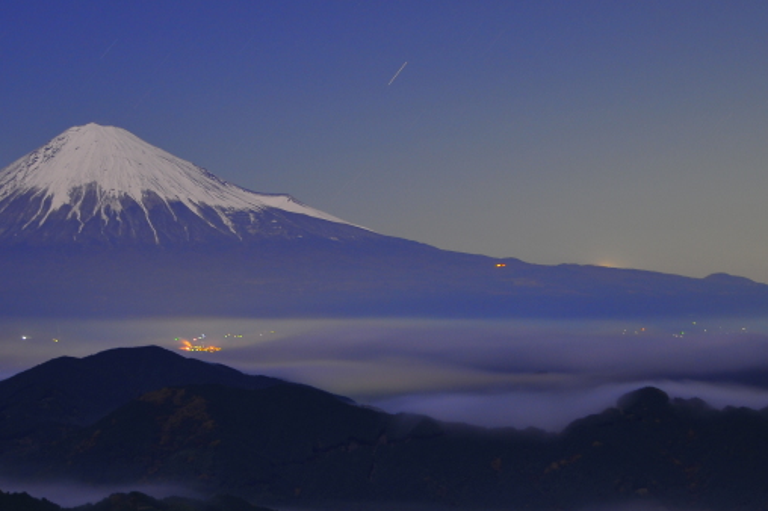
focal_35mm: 118
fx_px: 2516
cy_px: 400
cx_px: 314
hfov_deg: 17.3
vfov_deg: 11.6
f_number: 5
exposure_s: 187
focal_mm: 50
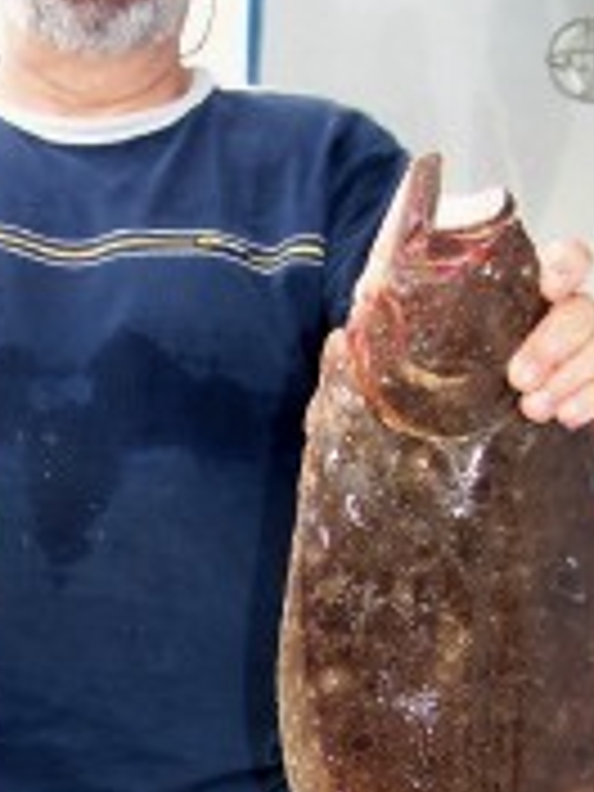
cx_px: 104
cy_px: 554
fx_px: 1876
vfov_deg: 23.7
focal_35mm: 82
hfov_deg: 17.8
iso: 64
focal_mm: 5.85
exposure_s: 1/125
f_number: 2.8
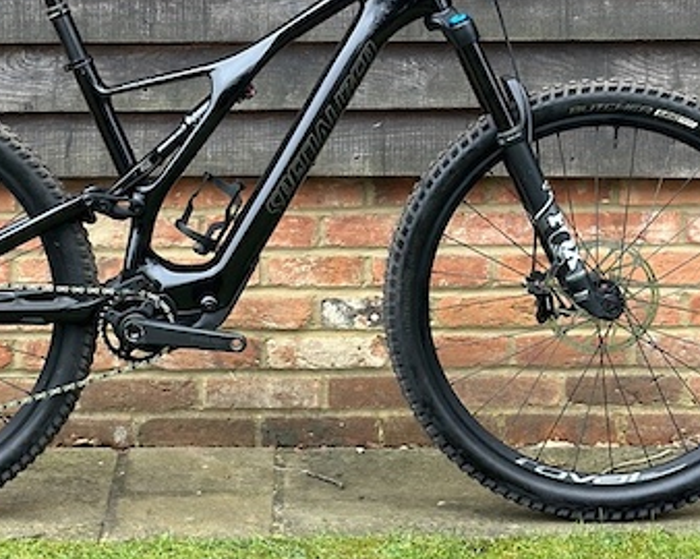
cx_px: 259
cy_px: 147
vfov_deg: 13.8
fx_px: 2298
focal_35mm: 111
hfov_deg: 17.3
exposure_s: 1/91
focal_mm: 6.86
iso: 125
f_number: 1.78
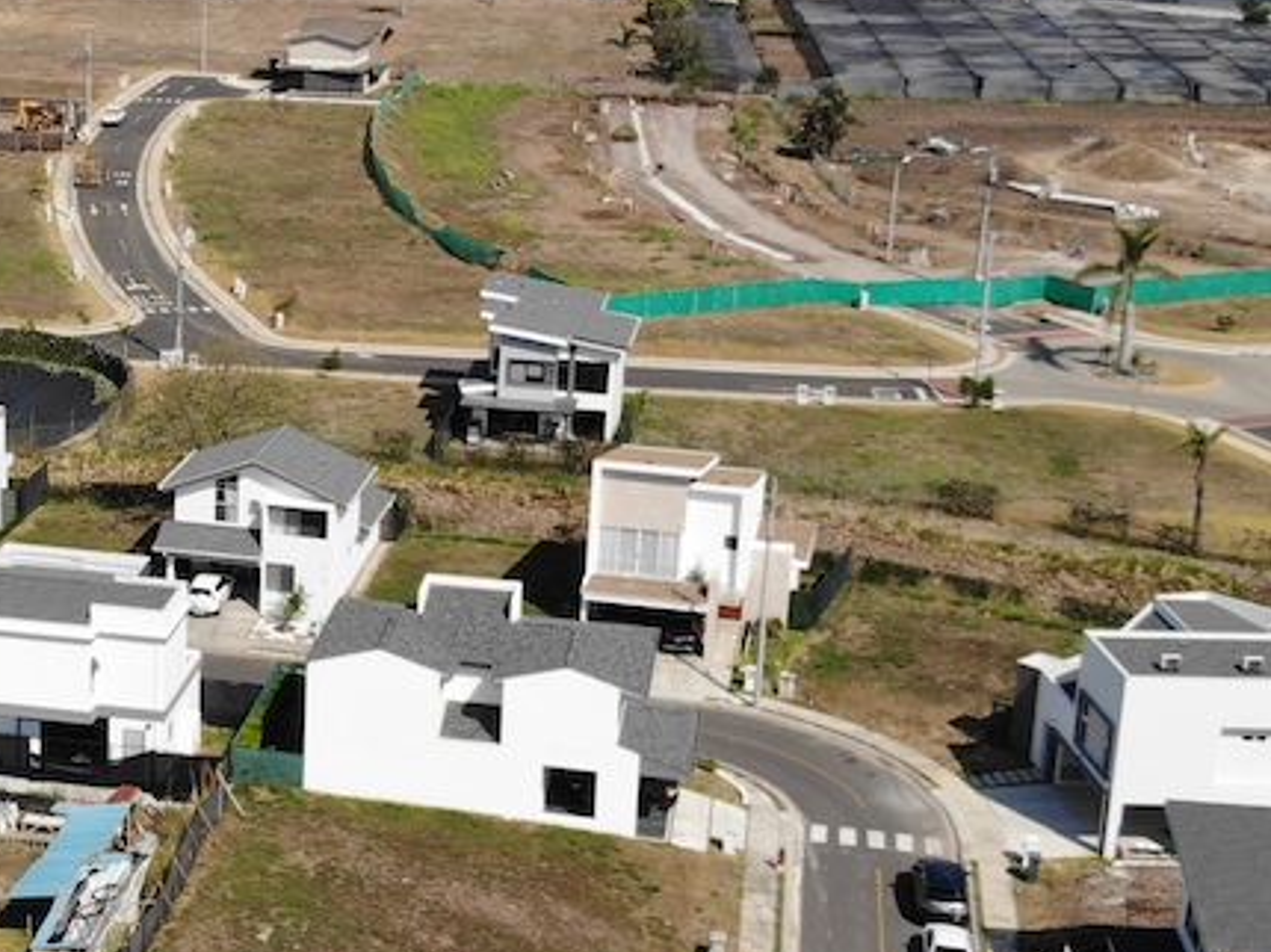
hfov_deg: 27.9
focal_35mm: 67
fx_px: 2459
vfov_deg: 21.9
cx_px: 118
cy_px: 480
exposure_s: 1/1224
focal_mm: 4.5
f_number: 2.8
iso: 101
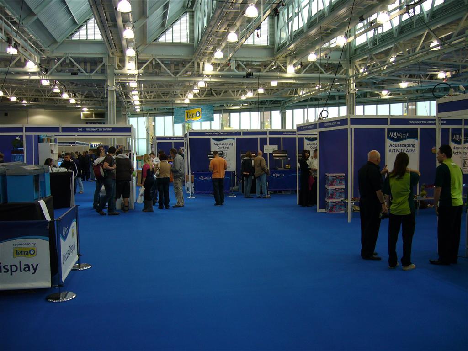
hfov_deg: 52.6
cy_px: 176
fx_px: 473
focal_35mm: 35
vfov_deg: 40.7
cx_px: 234
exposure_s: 1/50
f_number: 2.8
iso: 100
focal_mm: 5.8
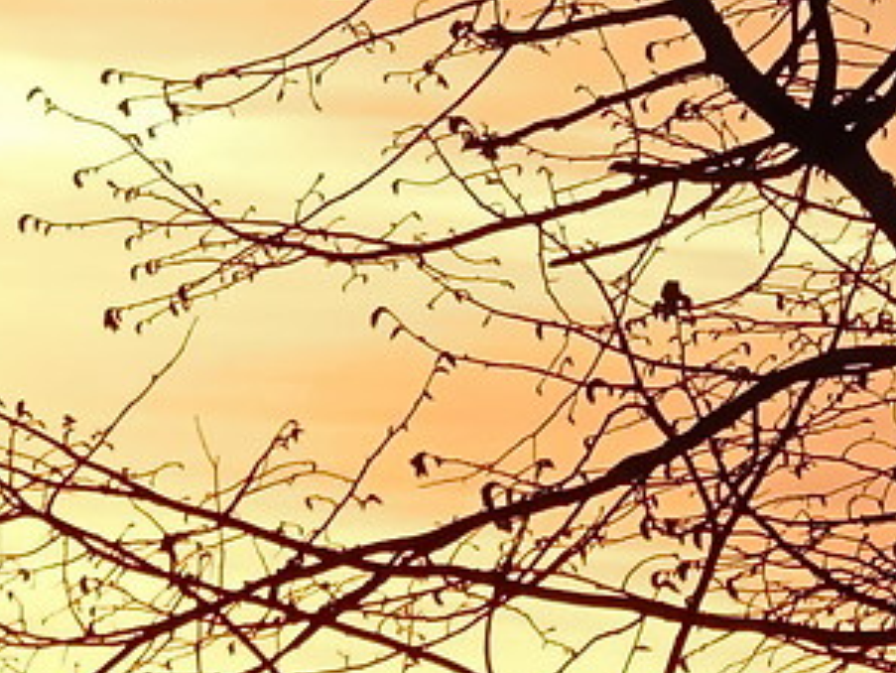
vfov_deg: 1.0
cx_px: 1884
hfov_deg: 1.3
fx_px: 39696
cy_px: 170
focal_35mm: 1533
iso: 100
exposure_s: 1/160
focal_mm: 73.24
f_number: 5
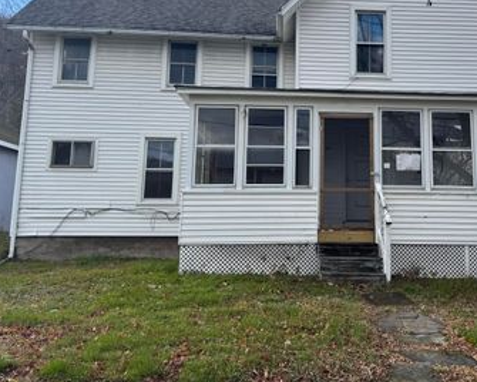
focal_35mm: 35
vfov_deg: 42.0
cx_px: 329
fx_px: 494
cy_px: 149
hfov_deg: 50.3
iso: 80
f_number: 1.78
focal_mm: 6.76
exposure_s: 1/1678
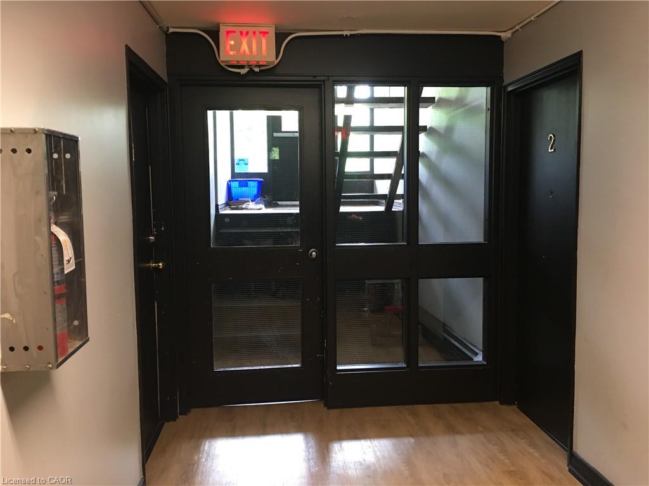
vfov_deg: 48.2
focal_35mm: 29
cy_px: 243
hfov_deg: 61.7
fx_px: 544
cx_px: 324
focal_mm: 4.15
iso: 80
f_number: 2.2
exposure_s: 1/15
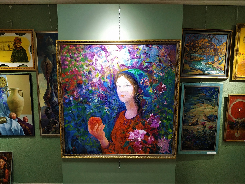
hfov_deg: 71.6
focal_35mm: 24
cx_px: 122
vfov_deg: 56.8
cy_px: 92
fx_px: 170
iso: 160
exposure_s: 1/143
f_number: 1.9
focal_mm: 3.94
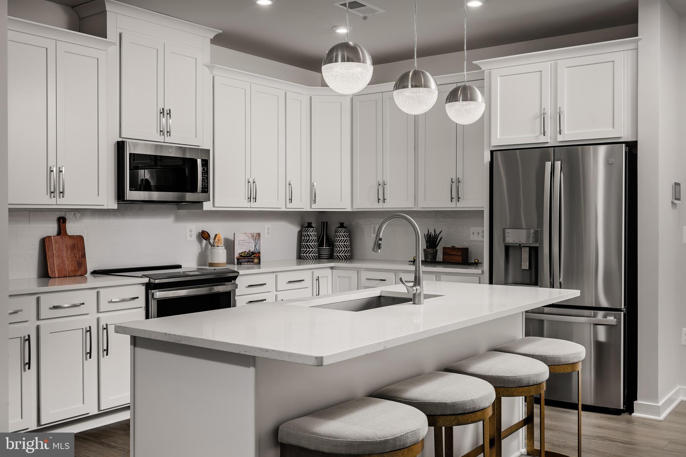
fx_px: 686
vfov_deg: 36.9
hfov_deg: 53.1
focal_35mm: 36
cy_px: 228
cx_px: 343
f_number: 10
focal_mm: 36
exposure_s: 1/200
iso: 200
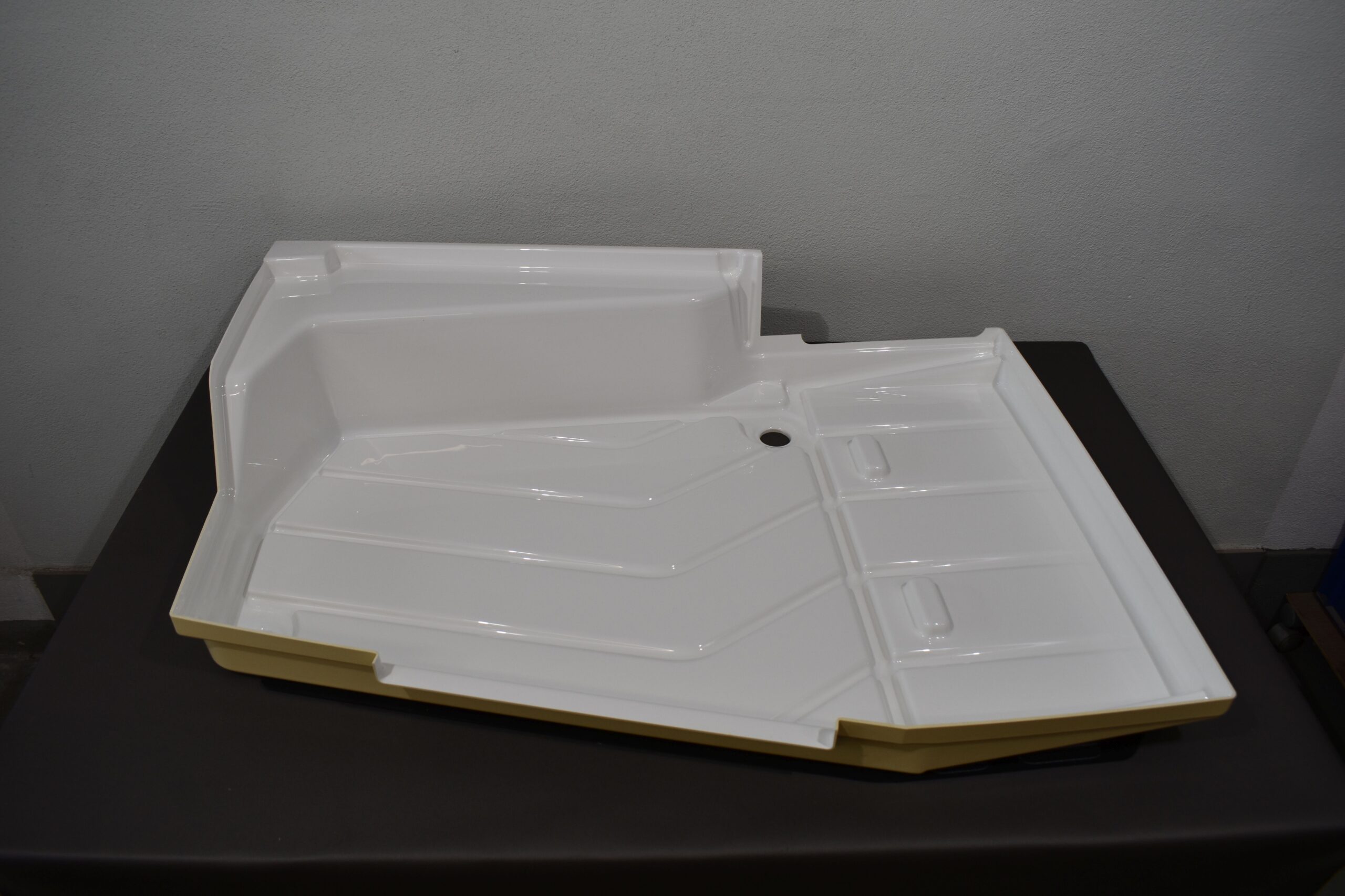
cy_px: 448
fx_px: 1009
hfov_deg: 67.4
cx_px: 672
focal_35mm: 27
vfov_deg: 47.9
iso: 200
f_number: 5.6
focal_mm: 18
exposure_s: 1/160
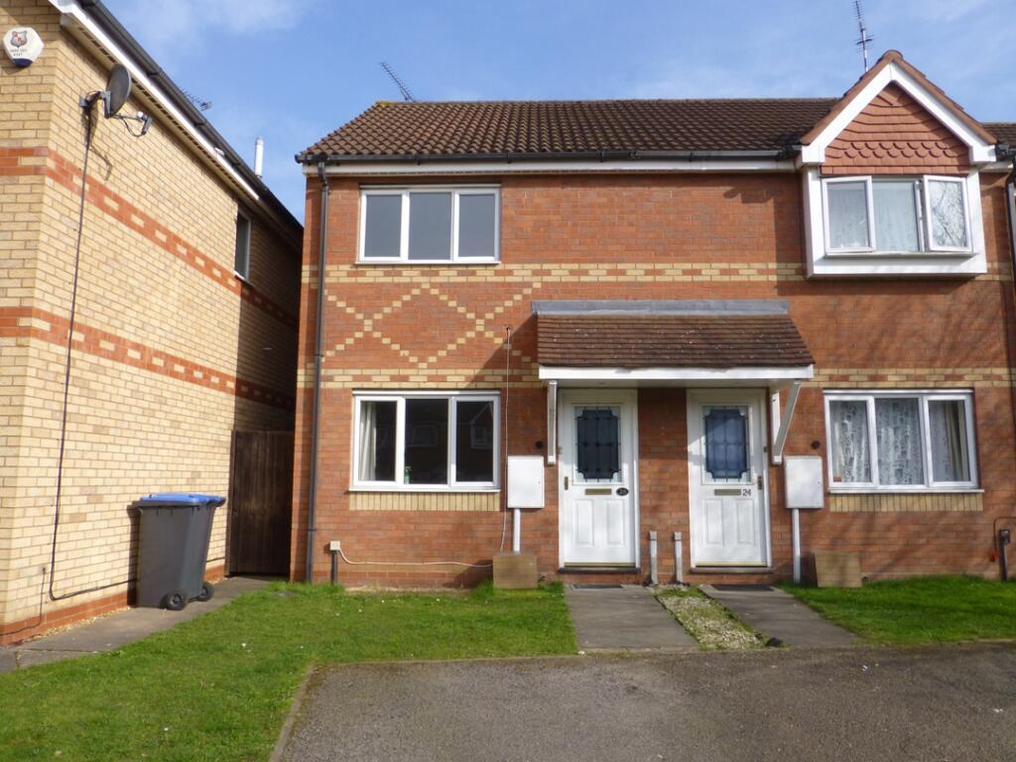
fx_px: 704
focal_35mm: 24
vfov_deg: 56.8
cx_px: 508
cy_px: 381
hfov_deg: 71.6
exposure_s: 1/1000
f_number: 3.3
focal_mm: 4.3
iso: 100
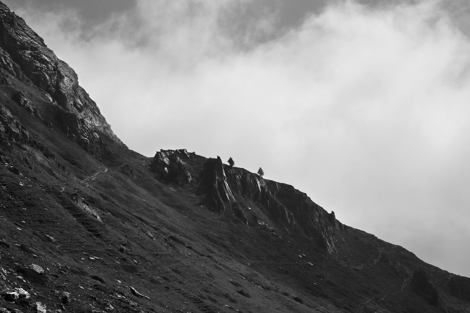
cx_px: 235
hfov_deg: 33.9
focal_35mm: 59
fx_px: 770
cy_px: 156
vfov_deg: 23.0
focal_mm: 39
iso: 800
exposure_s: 1/2000
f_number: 9
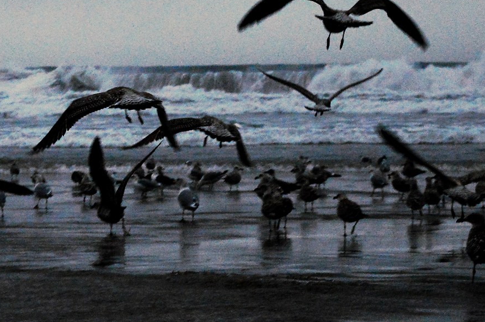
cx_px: -13
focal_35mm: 225
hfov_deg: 9.1
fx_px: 3033
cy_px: 170
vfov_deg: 6.1
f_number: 5.6
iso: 3200
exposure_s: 1/200
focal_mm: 55
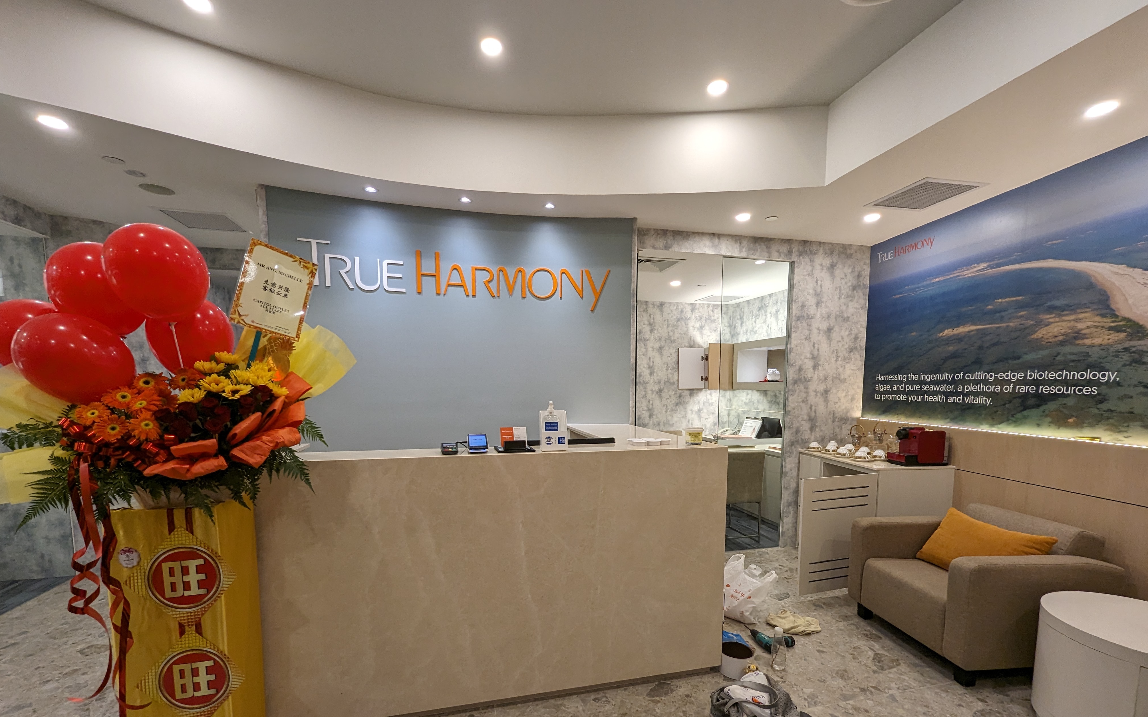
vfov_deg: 77.9
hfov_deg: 105.3
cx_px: 567
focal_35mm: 14
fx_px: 438
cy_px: 425
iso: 45
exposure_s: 1/37.6
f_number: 2.2
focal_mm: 1.95
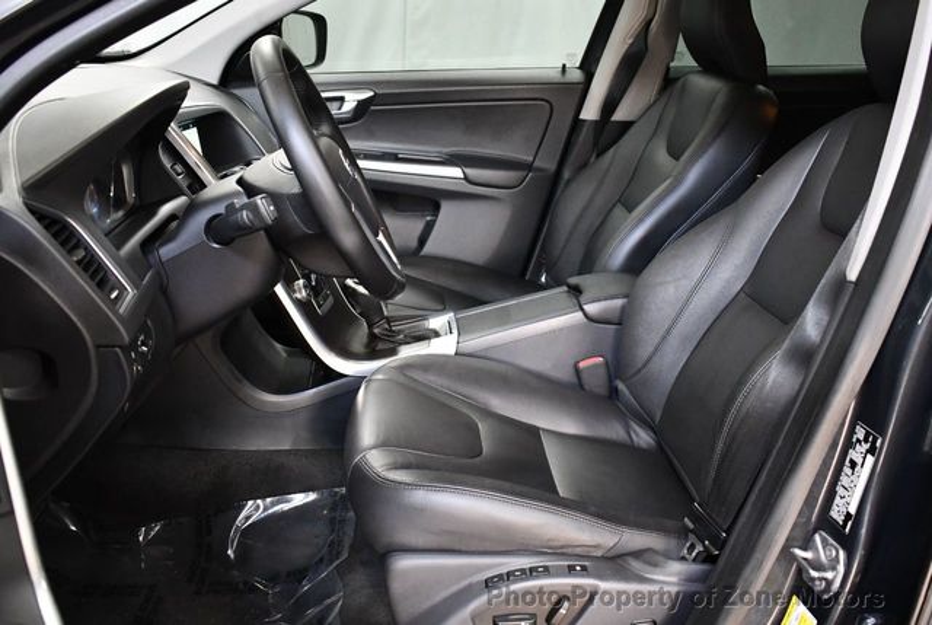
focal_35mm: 36
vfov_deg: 37.0
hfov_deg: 53.1
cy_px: 312
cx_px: 466
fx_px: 933
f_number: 3.5
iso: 2800
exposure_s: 1/125
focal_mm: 18
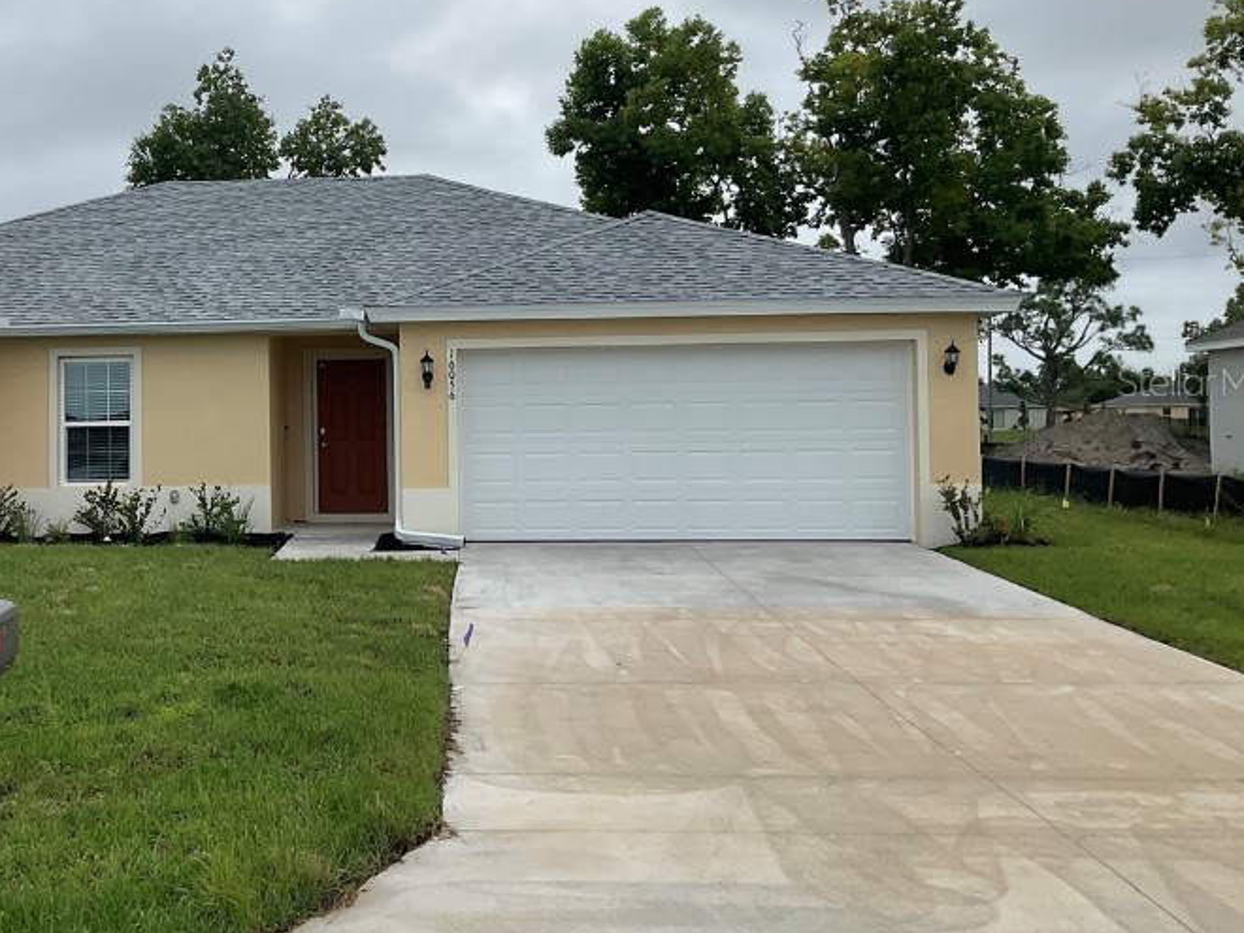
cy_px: 381
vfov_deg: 32.1
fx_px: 1617
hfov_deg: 41.0
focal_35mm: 45
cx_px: 330
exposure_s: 1/2058
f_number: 1.8
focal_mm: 3
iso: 16
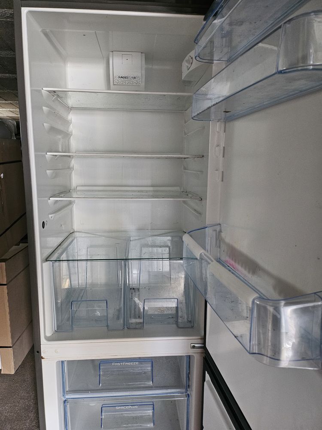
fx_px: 298
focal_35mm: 24
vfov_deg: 71.6
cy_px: 215
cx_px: 161
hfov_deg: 56.8
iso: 640
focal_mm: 5
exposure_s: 1/33
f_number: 1.8
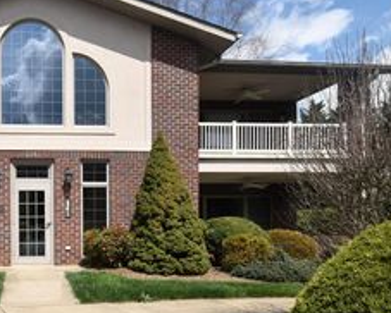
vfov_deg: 45.5
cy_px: 235
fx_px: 359
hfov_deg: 50.7
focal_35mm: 31
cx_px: 40
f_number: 8
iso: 200
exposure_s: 1/250
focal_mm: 10
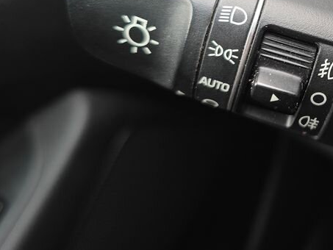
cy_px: 37
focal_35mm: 52
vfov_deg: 27.3
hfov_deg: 33.8
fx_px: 500
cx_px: 329
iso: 32
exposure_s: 1/52
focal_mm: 6.3
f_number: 1.7
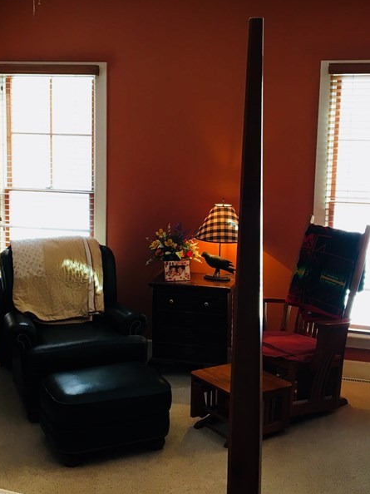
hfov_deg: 29.1
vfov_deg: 38.1
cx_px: 165
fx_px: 713
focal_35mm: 50
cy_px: 215
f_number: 2.2
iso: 32
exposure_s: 1/30
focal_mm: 4.15
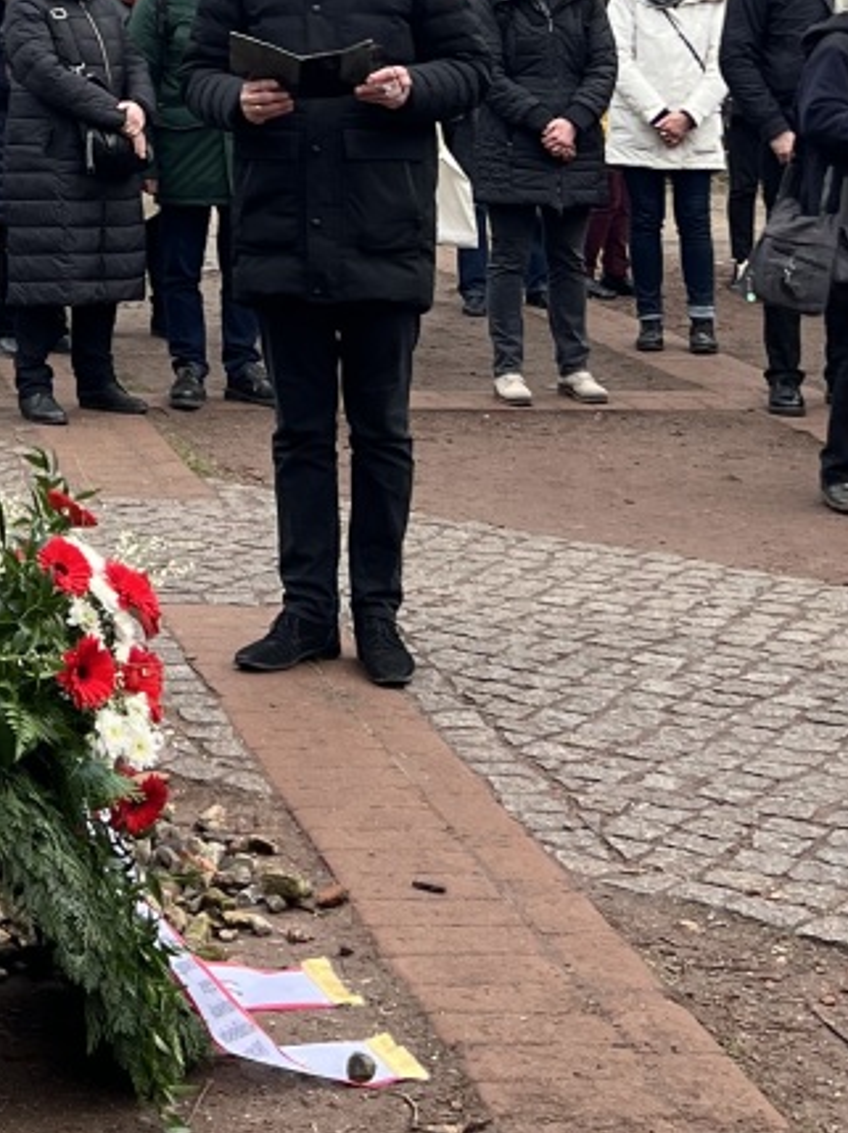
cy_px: -127
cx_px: -152
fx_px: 2977
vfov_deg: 20.5
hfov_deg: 15.6
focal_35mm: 91
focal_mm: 5.7
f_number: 1.5
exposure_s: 1/154
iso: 64
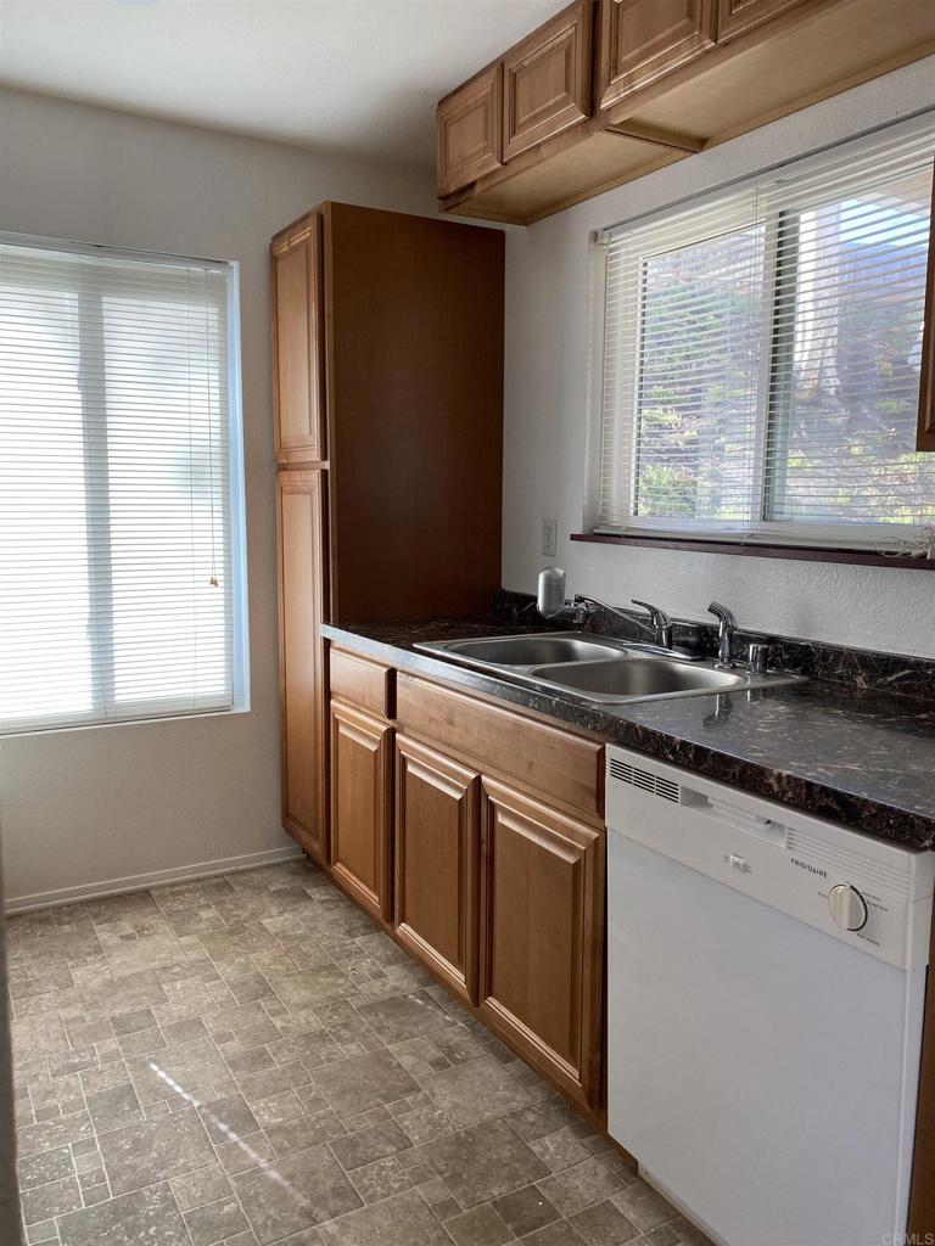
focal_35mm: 26
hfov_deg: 53.1
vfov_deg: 67.3
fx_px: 936
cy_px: 623
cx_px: 468
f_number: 1.8
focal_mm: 4.25
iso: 100
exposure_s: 1/120
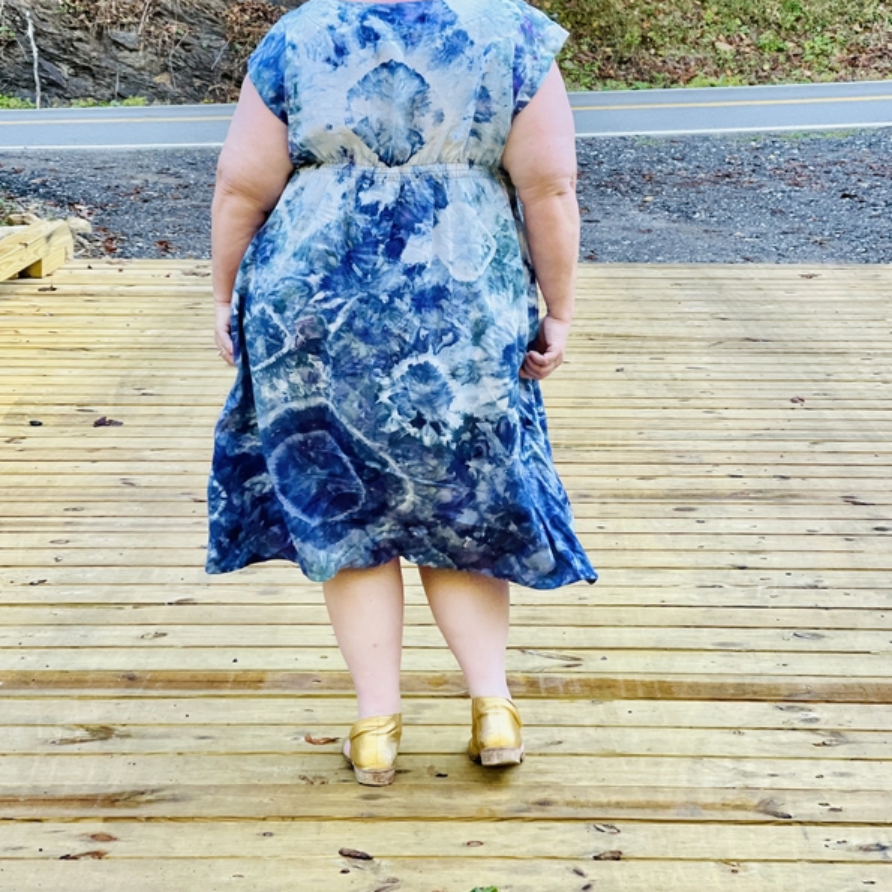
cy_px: 322
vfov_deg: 22.7
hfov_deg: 22.8
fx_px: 2216
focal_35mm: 76
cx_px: 444
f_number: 2.2
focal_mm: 7.5
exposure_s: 1/121
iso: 80
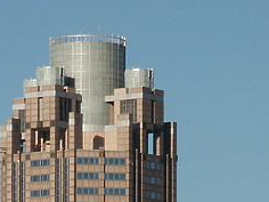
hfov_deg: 3.7
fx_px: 4119
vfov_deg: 2.8
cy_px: 345
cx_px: 88
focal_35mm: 530
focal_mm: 28.22
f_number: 8
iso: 64
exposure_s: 1/350
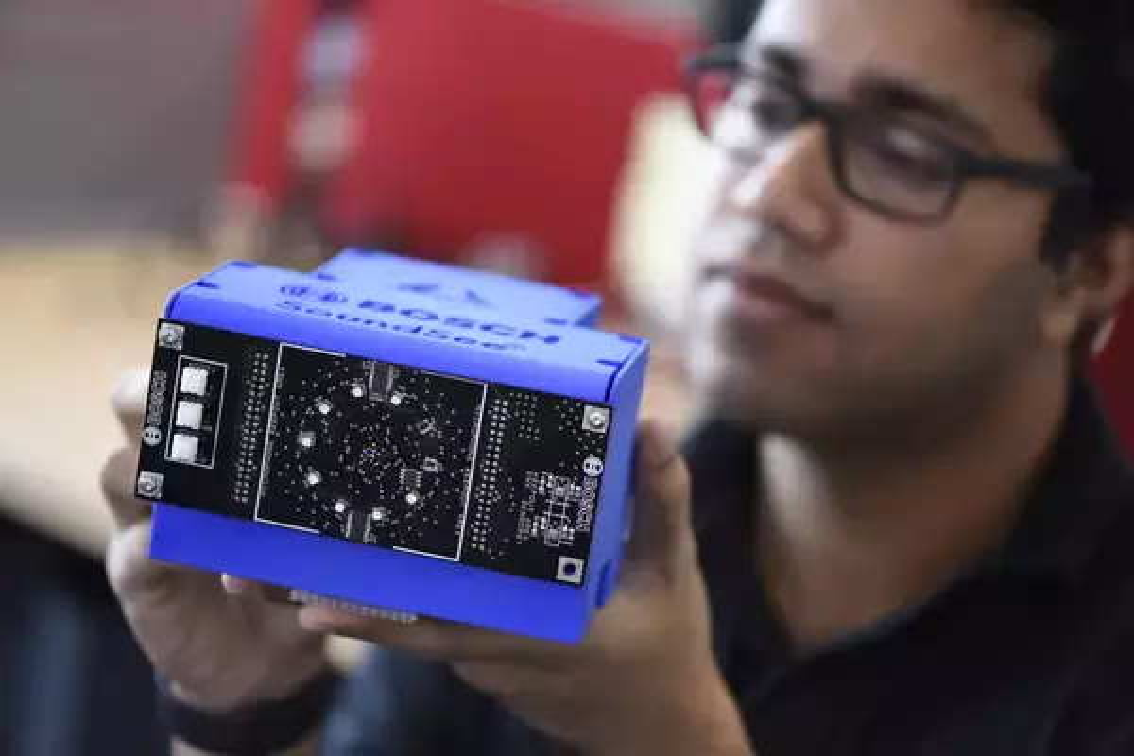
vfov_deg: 13.0
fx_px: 3307
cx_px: 567
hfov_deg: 19.5
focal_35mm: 105
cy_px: 378
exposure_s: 1/250
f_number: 3
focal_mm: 105
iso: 1250
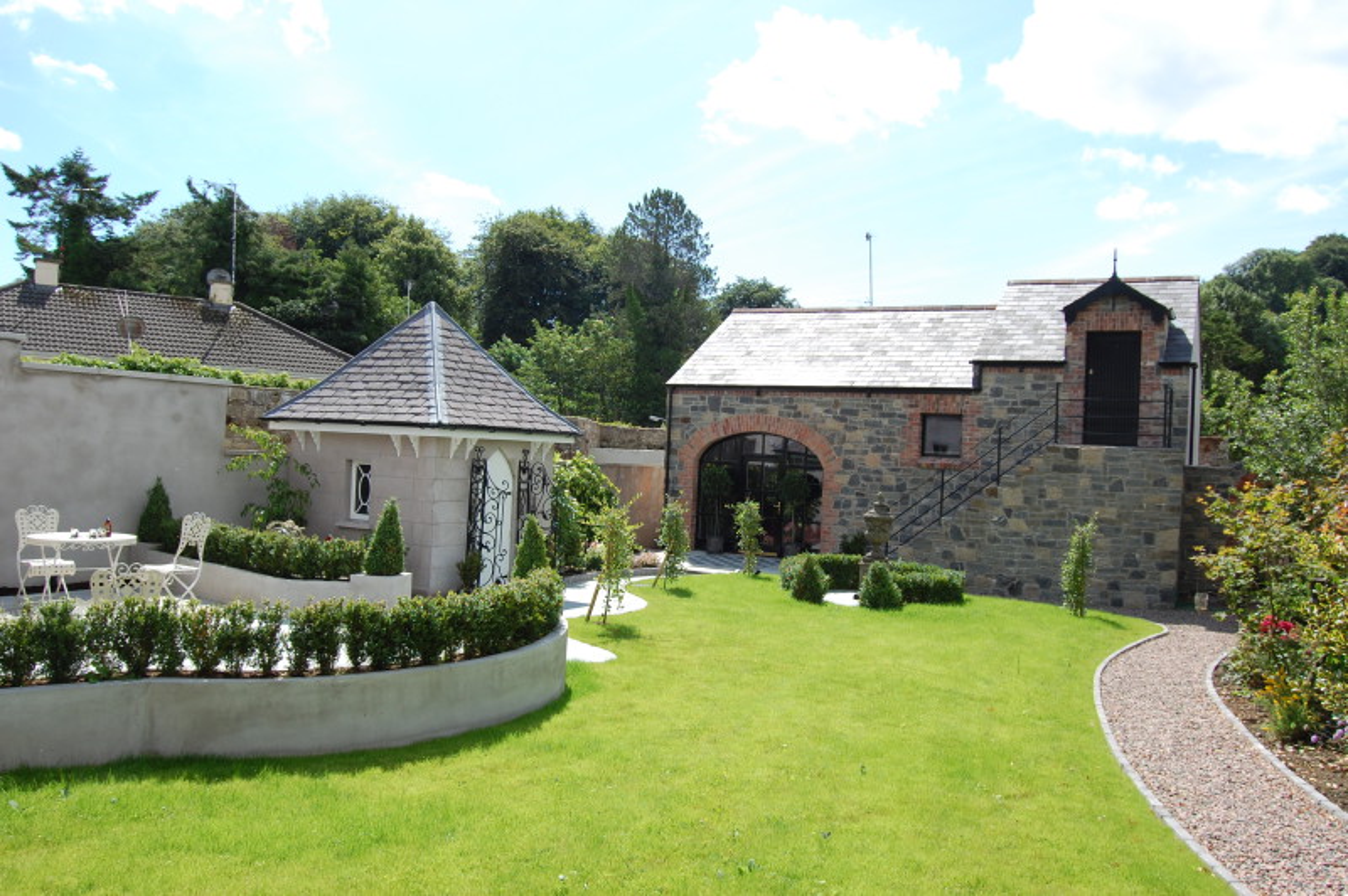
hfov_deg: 67.4
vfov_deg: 47.9
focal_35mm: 27
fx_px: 1010
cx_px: 674
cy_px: 448
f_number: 9
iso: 200
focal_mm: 18
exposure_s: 1/320
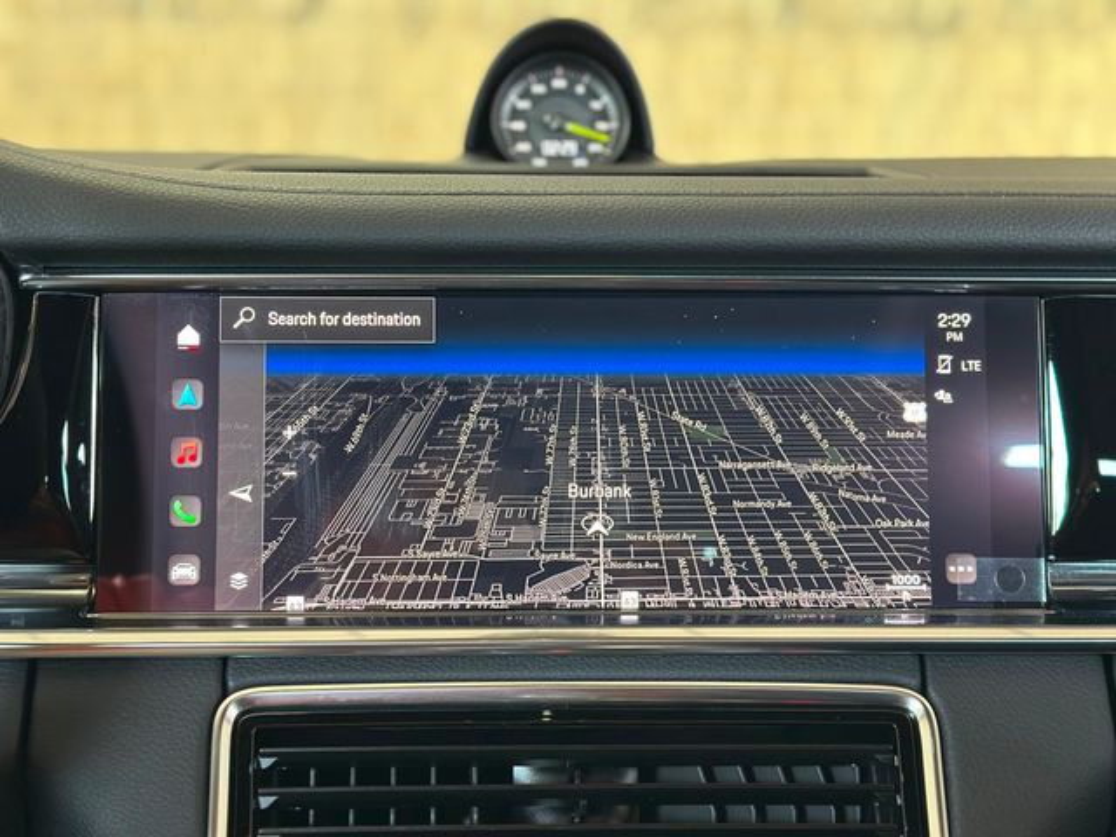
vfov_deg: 30.3
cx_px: 558
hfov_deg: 39.7
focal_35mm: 48
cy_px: 418
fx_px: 1547
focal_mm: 6.86
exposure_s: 1/60
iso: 250
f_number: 1.78
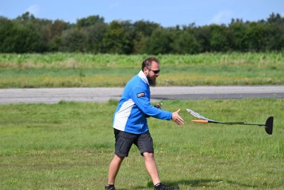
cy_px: 103
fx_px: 1800
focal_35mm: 228
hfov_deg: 9.0
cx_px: 135
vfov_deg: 6.0
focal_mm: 195
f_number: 5.3
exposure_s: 1/2000
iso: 320
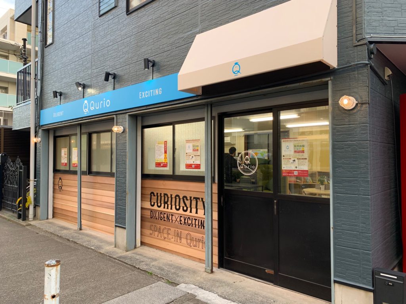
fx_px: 305
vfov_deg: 53.1
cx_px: 203
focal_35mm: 26
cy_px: 152
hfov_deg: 67.3
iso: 32
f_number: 1.8
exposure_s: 1/122
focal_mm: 4.25
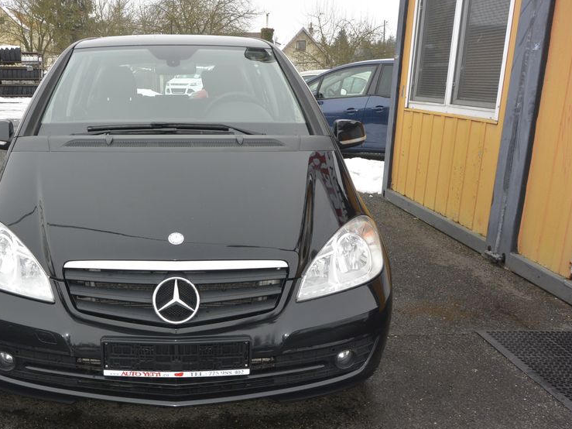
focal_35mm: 36
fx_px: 595
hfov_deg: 50.2
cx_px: 181
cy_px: 251
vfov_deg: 39.5
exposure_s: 1/250
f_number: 5
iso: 160
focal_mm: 10
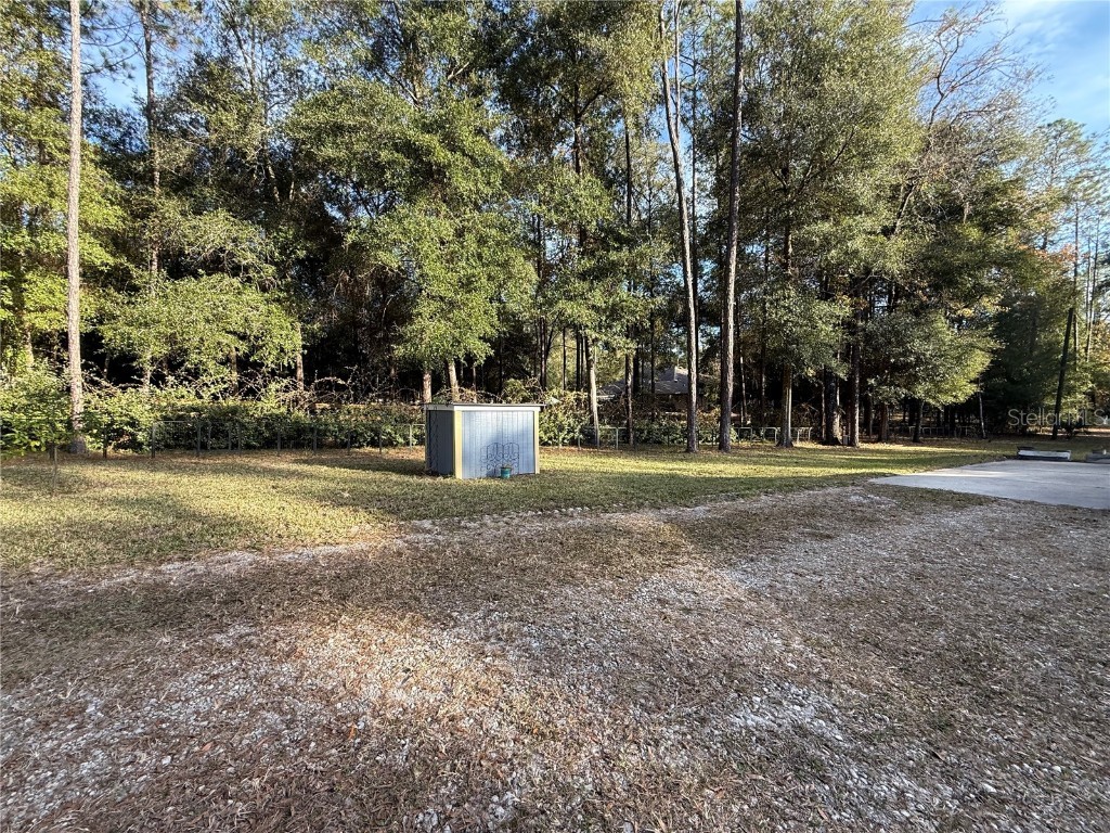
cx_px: 555
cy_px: 416
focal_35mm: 14
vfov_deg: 85.7
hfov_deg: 102.1
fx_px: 449
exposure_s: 1/357
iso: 64
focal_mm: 2.22
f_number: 2.2
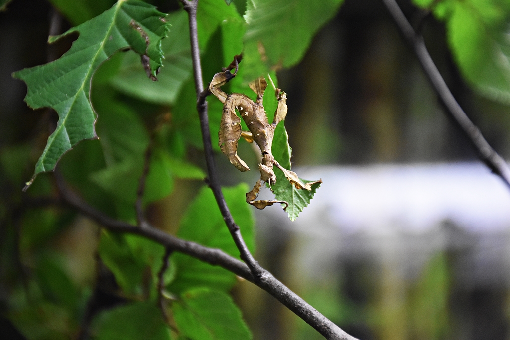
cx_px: 255
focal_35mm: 168
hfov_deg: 12.2
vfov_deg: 8.2
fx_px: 2380
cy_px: 170
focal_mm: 112
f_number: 5.6
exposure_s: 1/60
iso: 2800
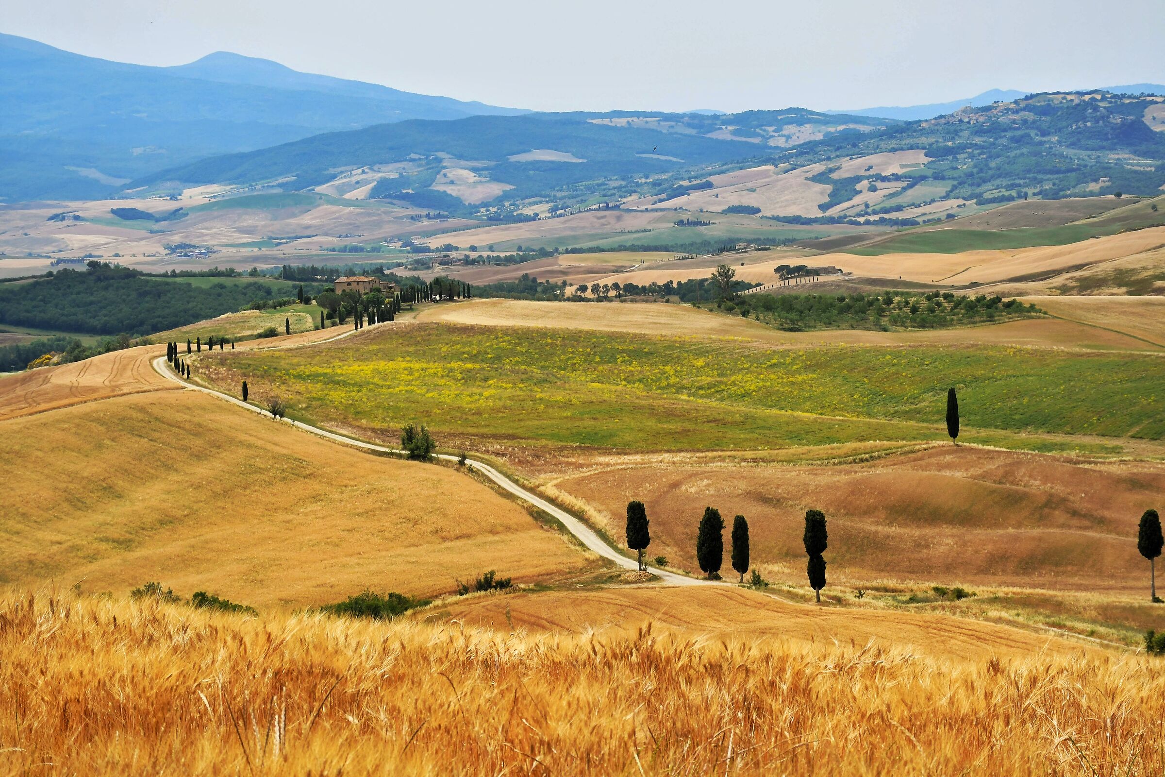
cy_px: 388
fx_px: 2718
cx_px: 582
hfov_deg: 24.2
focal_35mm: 84
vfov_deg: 16.3
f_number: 9
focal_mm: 56
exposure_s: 1/1250
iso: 640
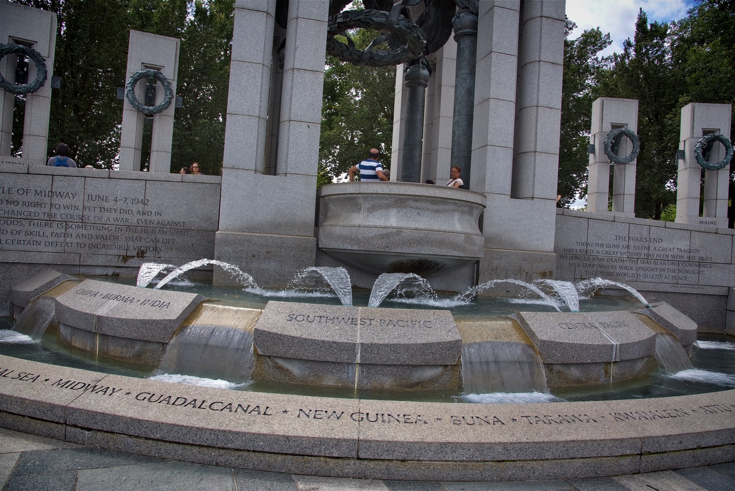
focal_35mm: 24
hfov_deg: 73.7
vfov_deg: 53.2
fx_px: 490
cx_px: 368
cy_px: 246
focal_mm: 24
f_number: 7.1
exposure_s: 1/200
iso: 100
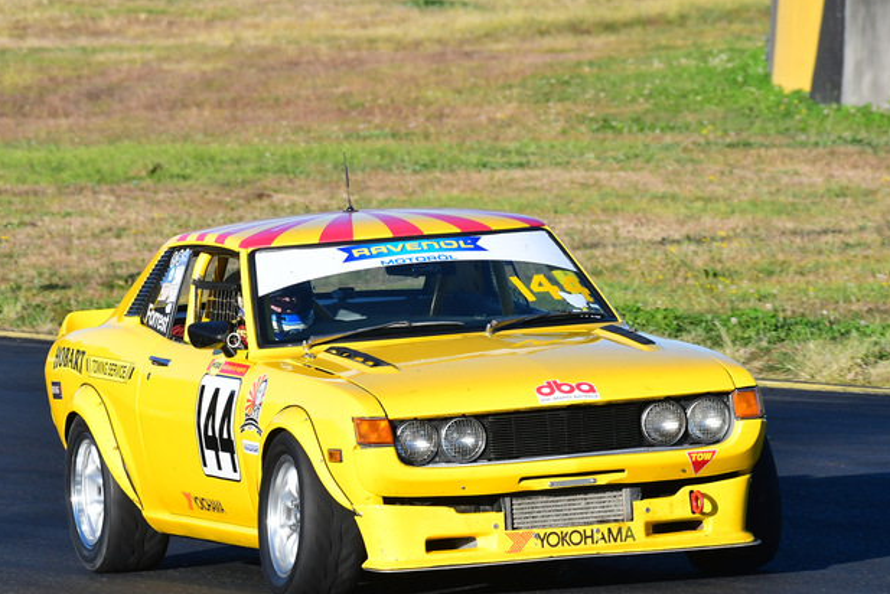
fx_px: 16843
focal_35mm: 681
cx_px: 340
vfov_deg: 2.0
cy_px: 287
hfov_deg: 3.0
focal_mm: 350
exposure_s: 1/640
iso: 800
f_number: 11
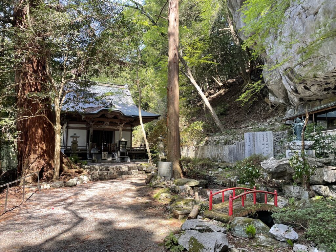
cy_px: 126
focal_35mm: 26
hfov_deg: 67.3
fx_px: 252
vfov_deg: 53.1
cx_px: 168
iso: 40
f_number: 1.6
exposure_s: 1/121
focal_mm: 4.2
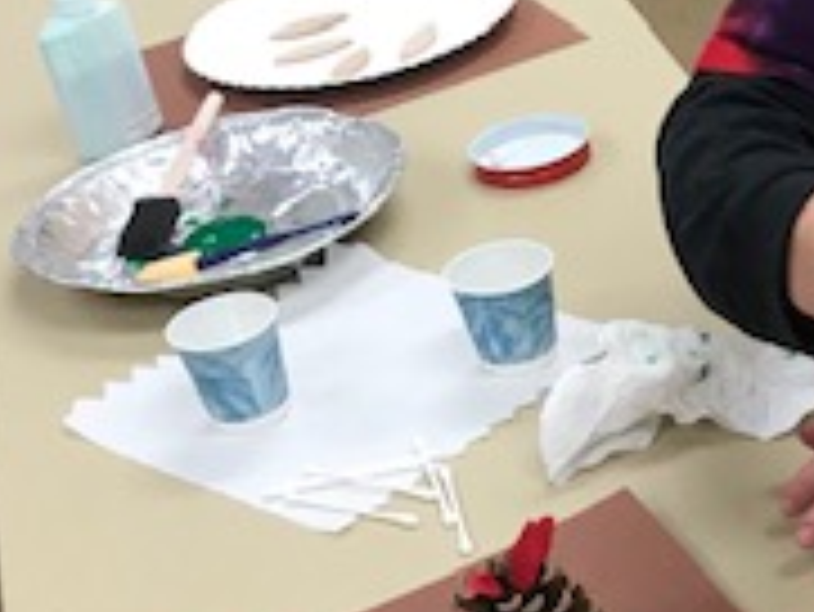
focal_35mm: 99
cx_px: 1088
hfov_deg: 18.3
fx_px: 2330
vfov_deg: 14.9
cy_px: 392
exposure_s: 1/30
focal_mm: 3.99
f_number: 1.8
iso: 40
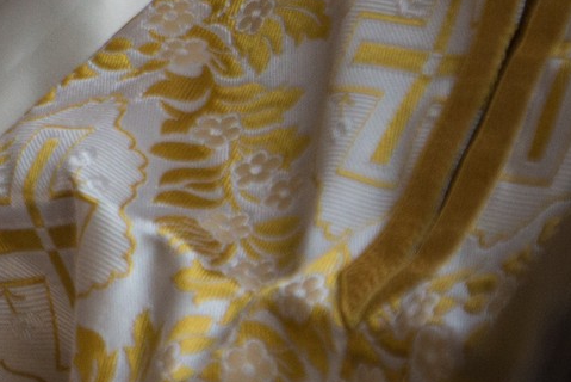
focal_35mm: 539
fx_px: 8554
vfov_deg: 2.5
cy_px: -291
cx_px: -564
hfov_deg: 3.8
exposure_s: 1/60
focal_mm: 135
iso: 1600
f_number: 5.6
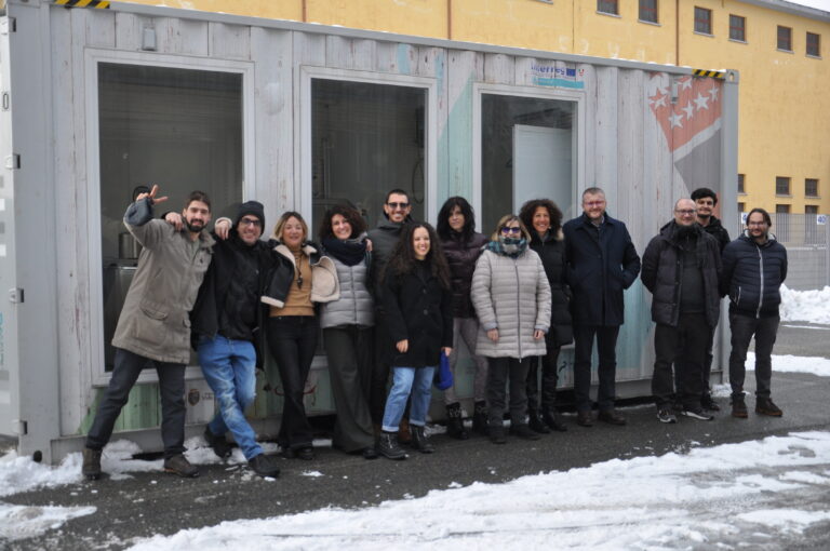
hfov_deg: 51.3
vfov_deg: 35.4
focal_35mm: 38
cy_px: 276
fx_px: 863
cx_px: 415
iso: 500
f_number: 4
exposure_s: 1/1000
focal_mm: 25
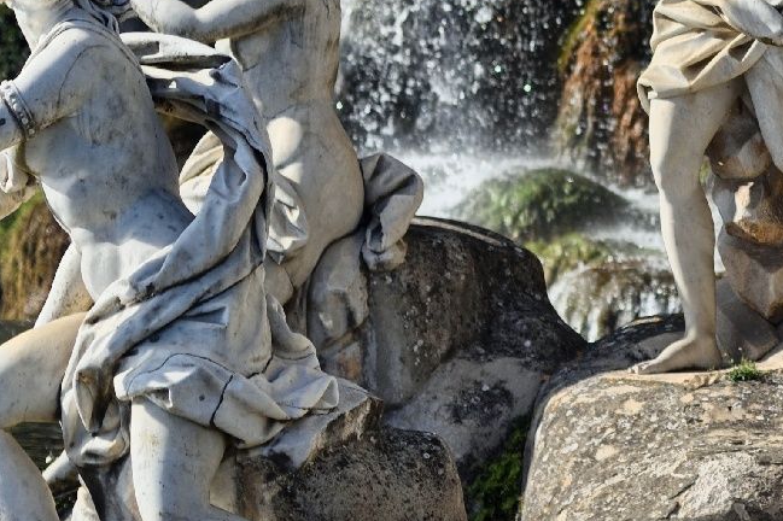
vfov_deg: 7.4
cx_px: 943
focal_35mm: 185
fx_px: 4022
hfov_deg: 10.9
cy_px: -36
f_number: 2.5
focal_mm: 50
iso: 100
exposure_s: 1/4000
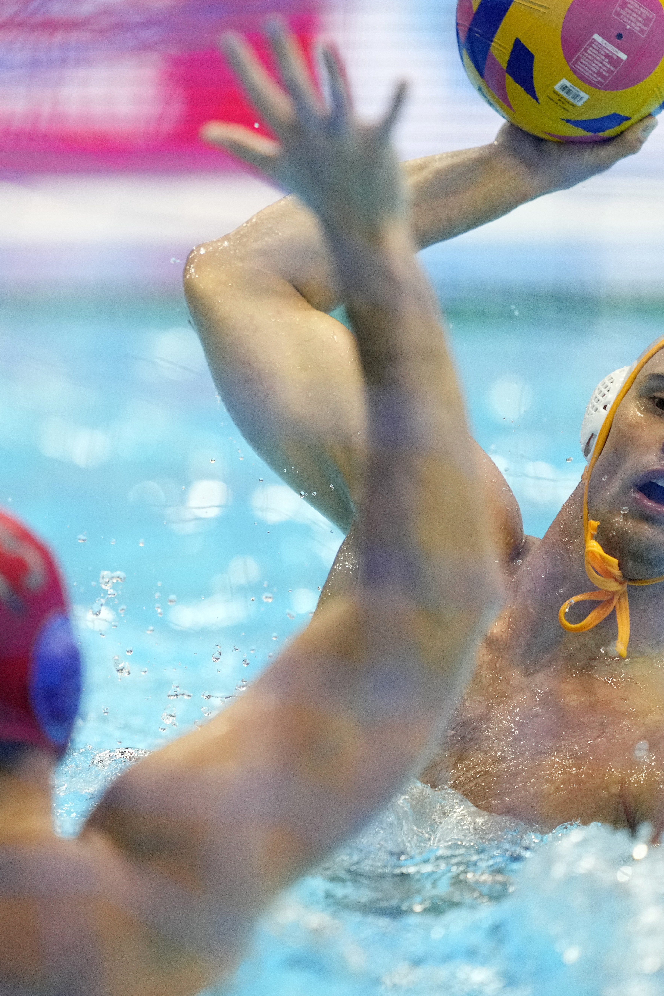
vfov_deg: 3.1
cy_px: 467
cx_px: 205
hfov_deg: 2.1
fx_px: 18174
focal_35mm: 657
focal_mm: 400
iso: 3200
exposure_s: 1/1600
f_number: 2.8
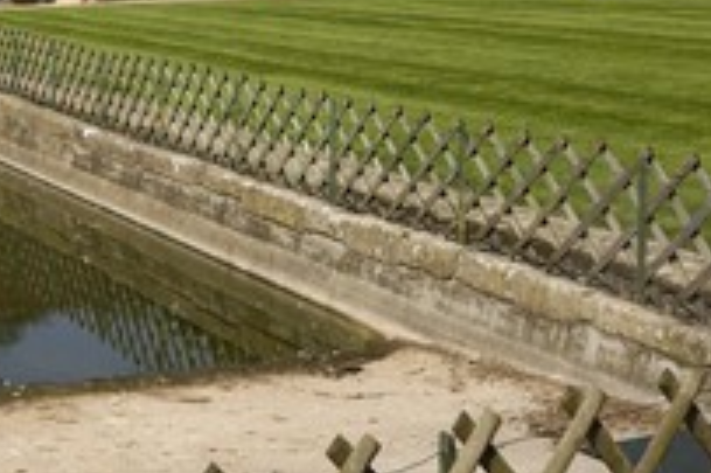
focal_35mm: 87
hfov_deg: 22.8
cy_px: 14
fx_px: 1717
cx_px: 65
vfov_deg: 15.4
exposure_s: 1/160
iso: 100
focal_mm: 28
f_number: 9
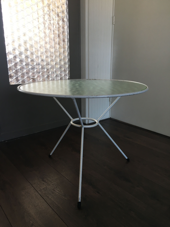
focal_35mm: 29
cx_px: 85
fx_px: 190
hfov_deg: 48.2
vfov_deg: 61.7
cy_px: 114
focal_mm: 4.15
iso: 25
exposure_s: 1/33
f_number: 2.2
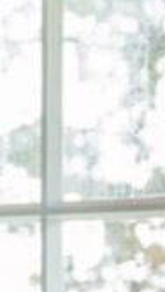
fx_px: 3351
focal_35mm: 431
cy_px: 603
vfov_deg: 4.9
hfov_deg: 2.8
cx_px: -362
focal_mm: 62
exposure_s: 1/80
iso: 800
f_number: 2.8
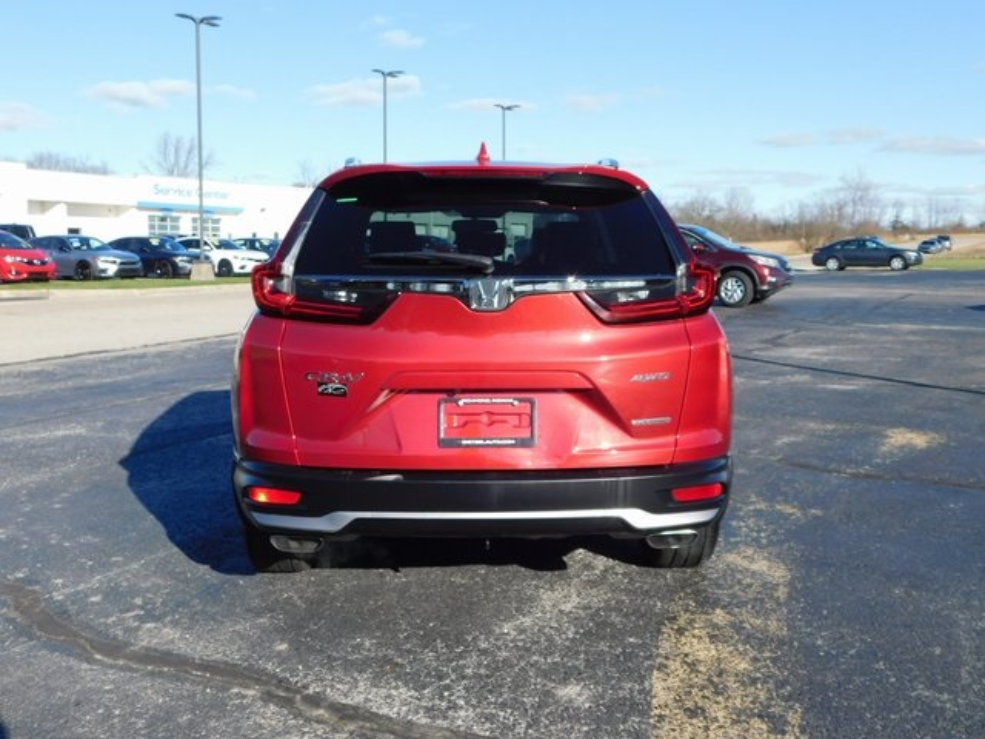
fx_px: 1024
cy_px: 370
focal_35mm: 36
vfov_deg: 39.7
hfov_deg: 51.4
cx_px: 492
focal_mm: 6.3
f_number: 3.5
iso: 125
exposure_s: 1/1000
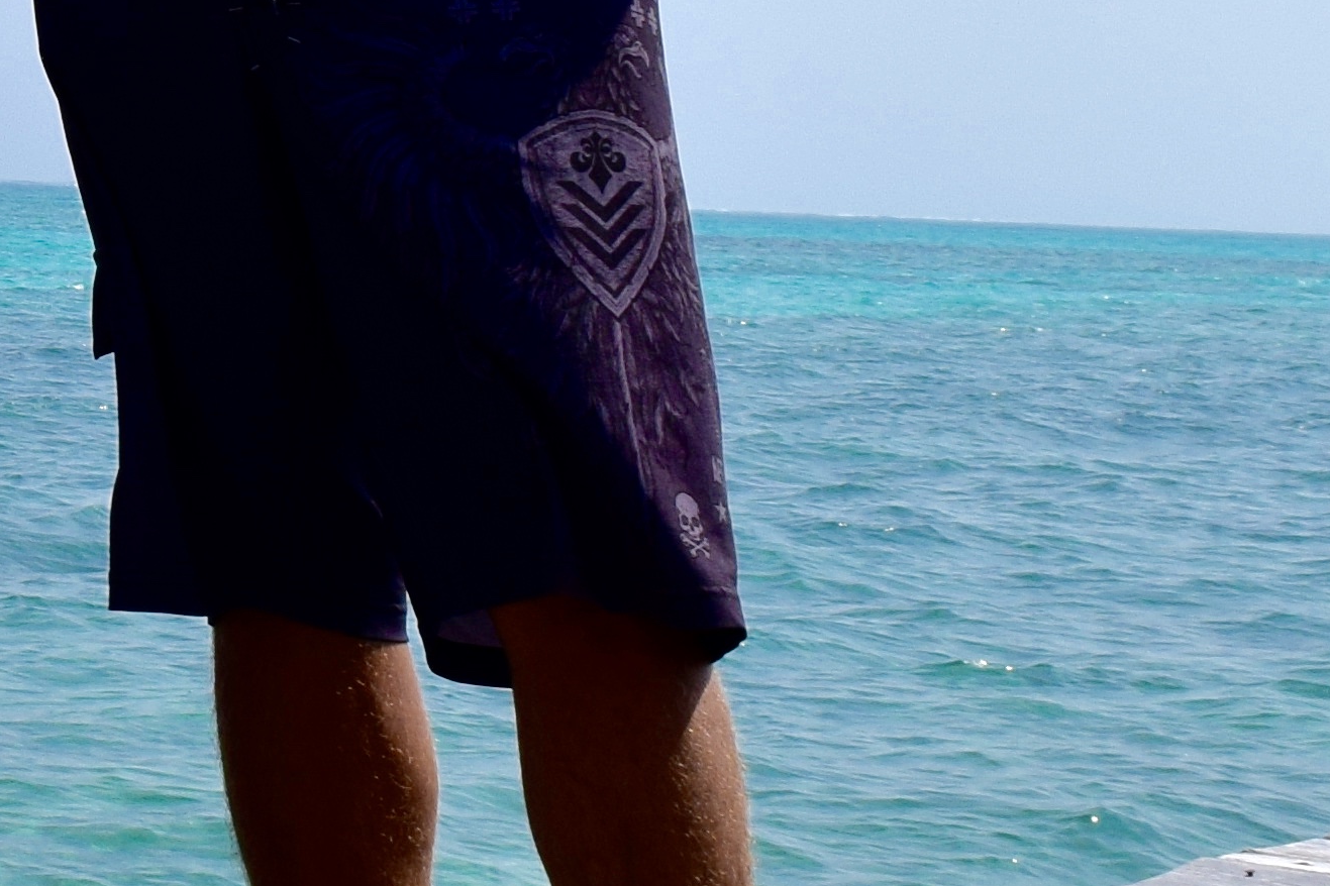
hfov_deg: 15.3
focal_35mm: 123
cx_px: -705
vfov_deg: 11.0
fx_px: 4544
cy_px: -117
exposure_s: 1/500
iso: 200
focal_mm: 18
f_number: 11
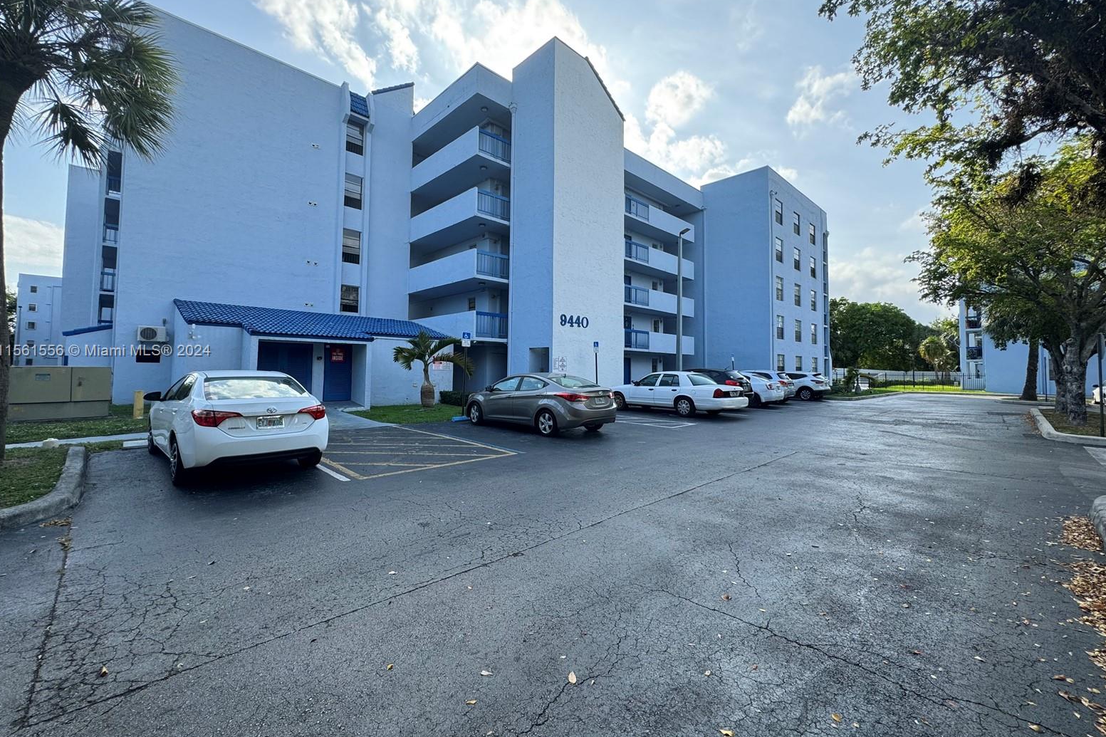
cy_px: 352
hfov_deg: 100.4
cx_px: 553
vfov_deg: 77.3
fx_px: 461
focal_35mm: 15
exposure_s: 1/544
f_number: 2.2
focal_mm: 2.22
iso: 40
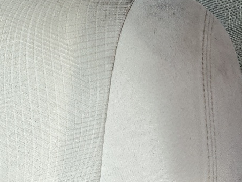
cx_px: 314
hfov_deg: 19.6
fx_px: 643
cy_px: -41
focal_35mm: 92
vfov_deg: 15.4
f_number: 1.5
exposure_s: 1/238
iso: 50
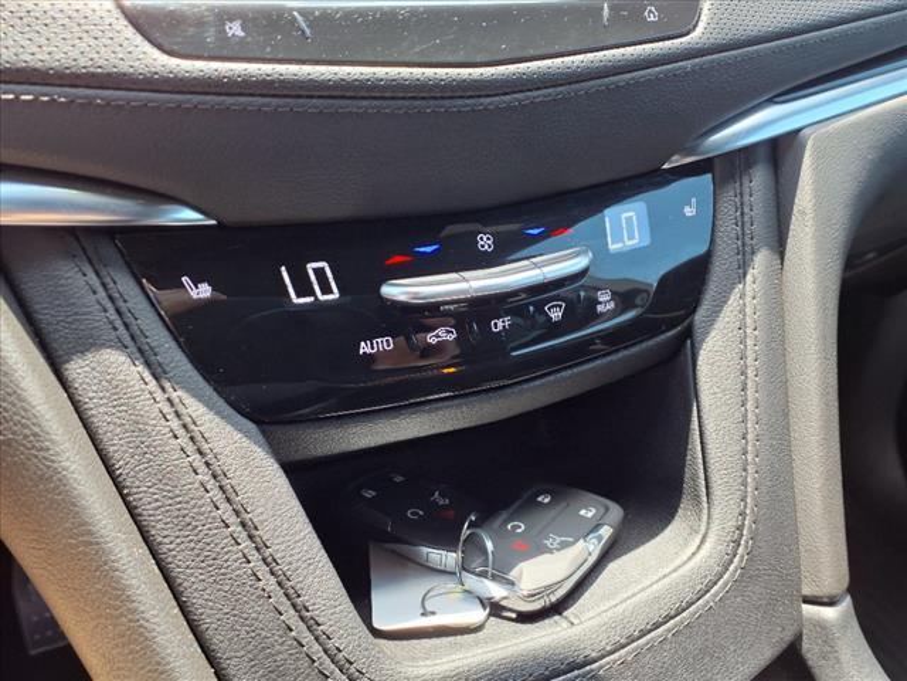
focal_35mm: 27
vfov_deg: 51.4
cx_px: 454
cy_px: 340
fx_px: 707
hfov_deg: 65.3
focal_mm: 3.58
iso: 50
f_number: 1.9
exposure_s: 1/120
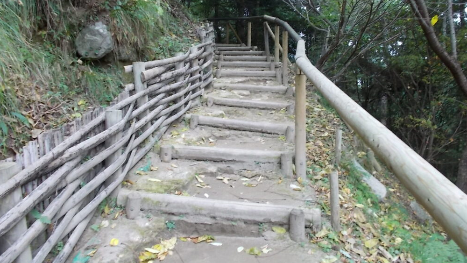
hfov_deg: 66.1
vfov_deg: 40.0
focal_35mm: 29
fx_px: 359
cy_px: 102
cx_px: 236
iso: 200
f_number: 3.2
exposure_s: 1/25
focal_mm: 4.6
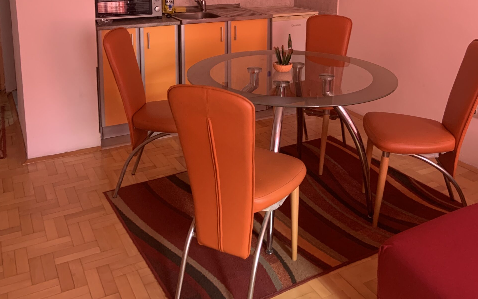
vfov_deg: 32.7
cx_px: 239
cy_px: 30
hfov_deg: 52.7
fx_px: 482
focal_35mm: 37
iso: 200
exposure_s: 1/60
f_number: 1.8
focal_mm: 4.25
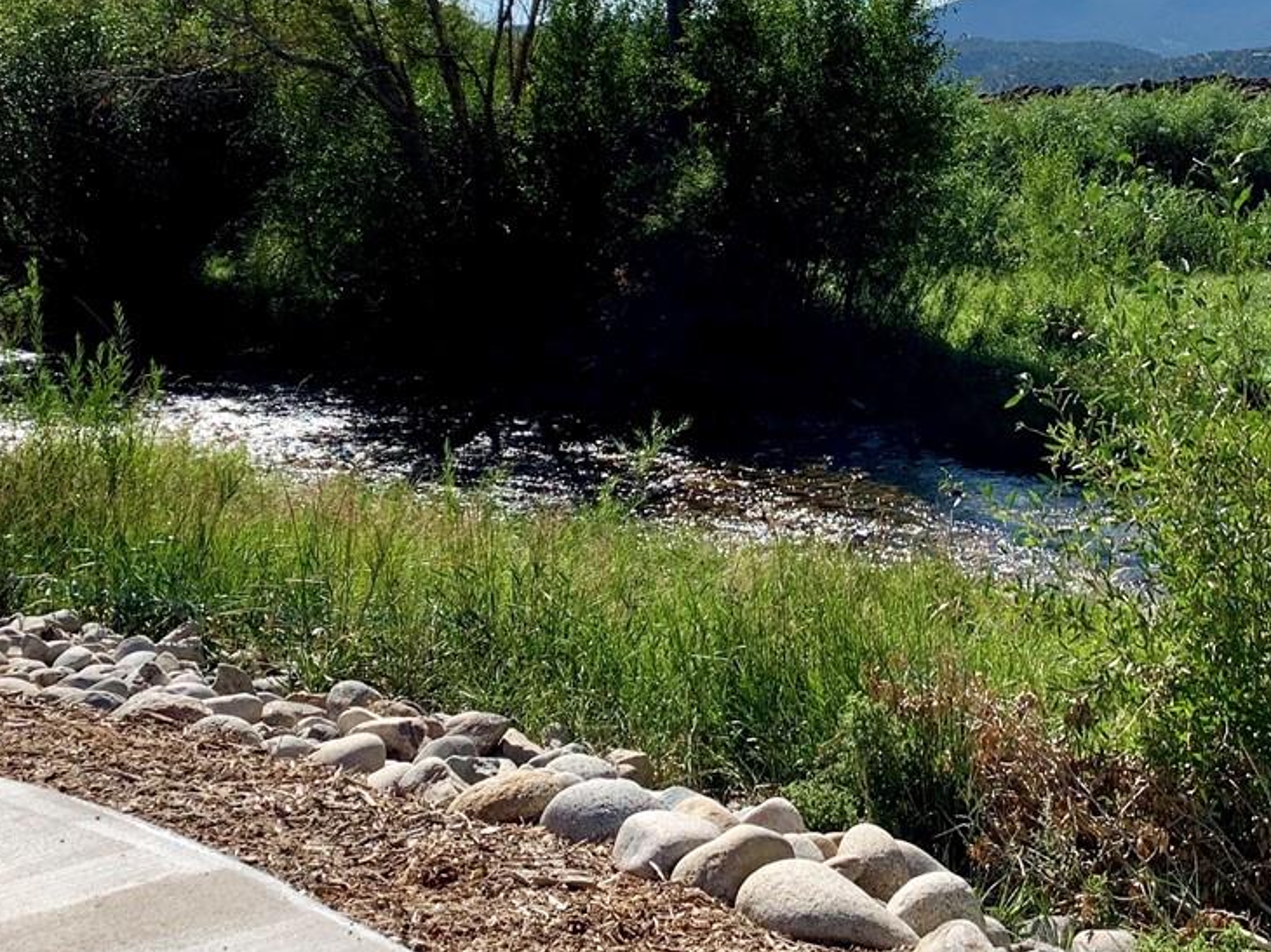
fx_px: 2092
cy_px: 202
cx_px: 991
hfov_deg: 33.0
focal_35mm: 57
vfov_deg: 25.2
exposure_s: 1/3185
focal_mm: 4.25
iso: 25
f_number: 1.8
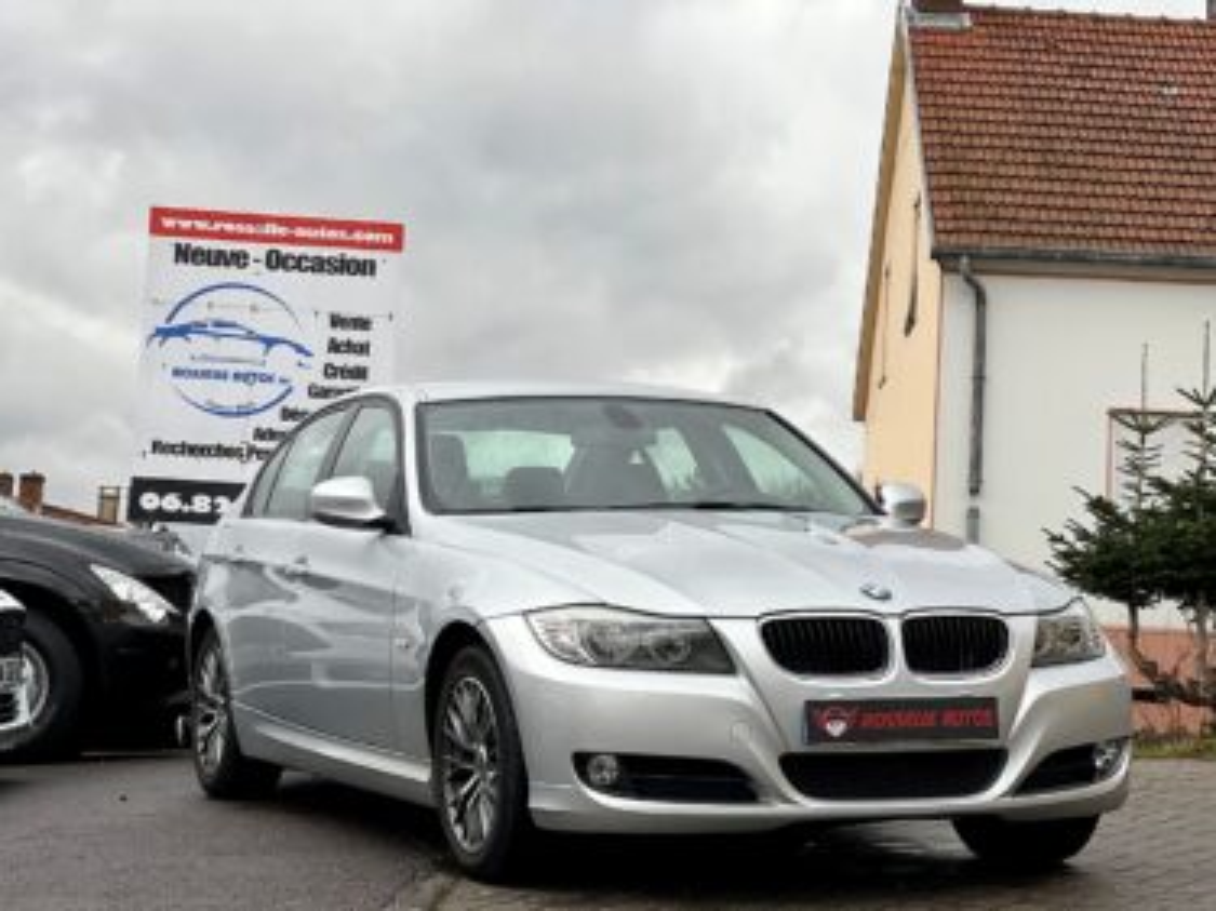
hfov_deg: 25.3
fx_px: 2704
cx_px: 608
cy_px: 456
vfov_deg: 19.1
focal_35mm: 77
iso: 80
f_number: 2.8
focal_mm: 9
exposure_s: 1/121
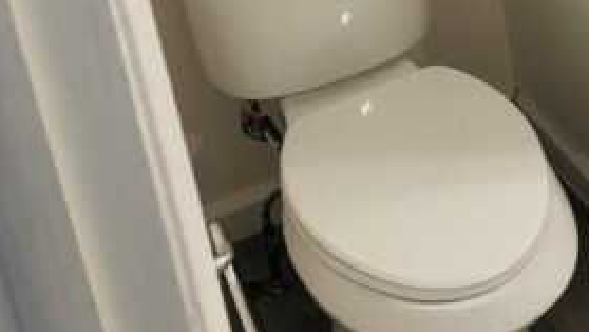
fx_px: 1218
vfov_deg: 14.1
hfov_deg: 26.5
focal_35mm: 78
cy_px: -222
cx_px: 505
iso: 250
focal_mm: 5.96
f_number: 1.6
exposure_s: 1/60
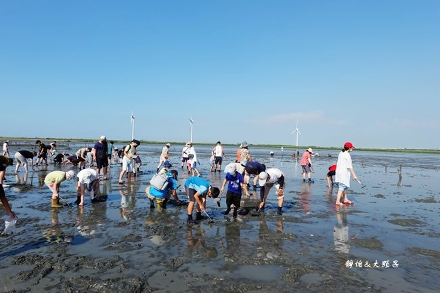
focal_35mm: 24
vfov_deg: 53.1
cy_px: 146
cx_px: 220
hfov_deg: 73.8
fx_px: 293
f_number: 5.6
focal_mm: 9
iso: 125
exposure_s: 1/640
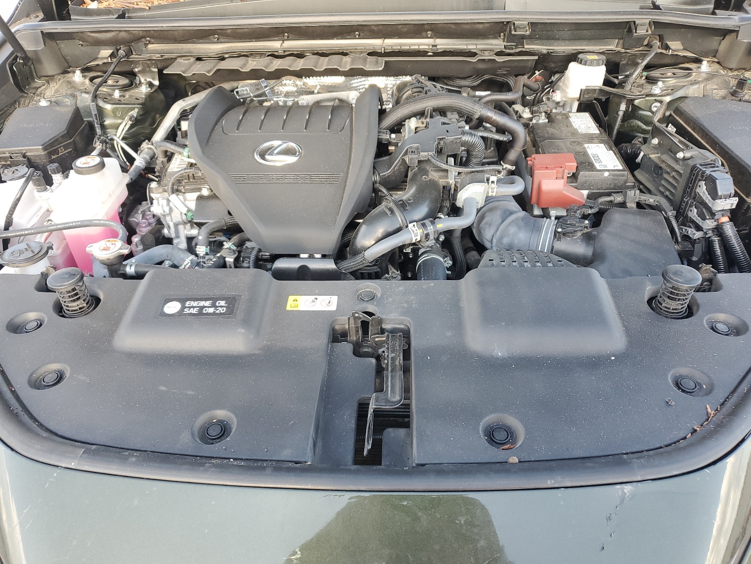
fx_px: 564
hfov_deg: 67.3
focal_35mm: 26
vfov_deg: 53.1
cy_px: 282
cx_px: 376
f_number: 1.5
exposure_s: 1/120
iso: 66
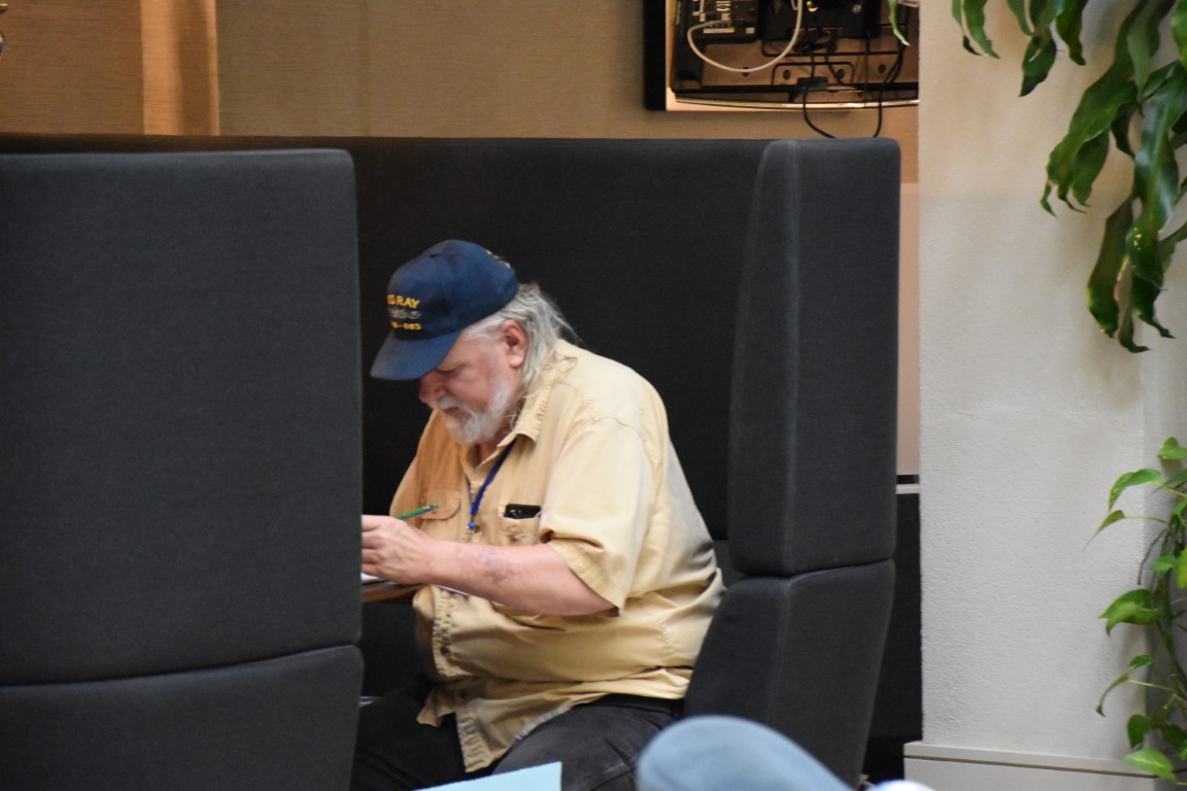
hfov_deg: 13.0
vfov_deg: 8.7
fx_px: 5193
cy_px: 396
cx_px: 594
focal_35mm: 158
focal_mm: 105
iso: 8000
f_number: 5.6
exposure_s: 1/125
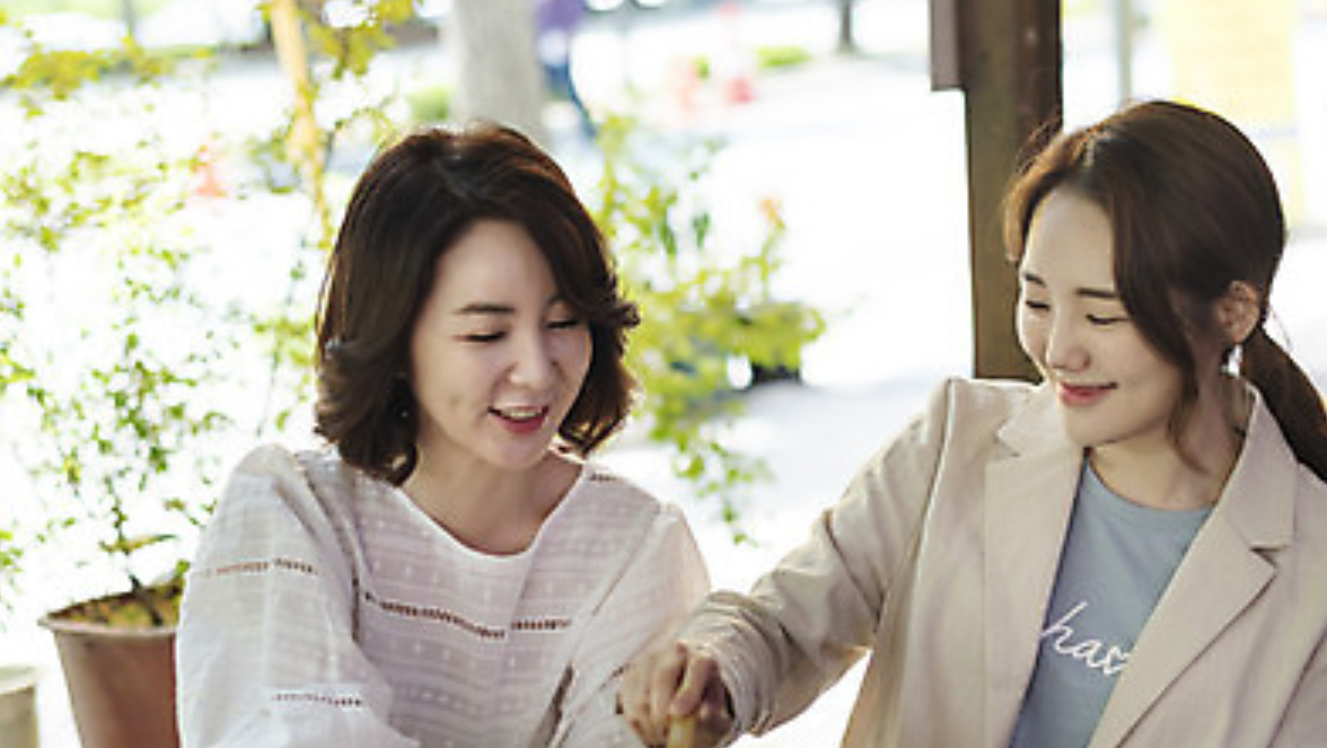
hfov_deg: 26.5
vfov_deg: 15.1
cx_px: 743
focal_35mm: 80
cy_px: 525
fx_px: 2816
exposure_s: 1/2500
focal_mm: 50
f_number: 2.2
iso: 400
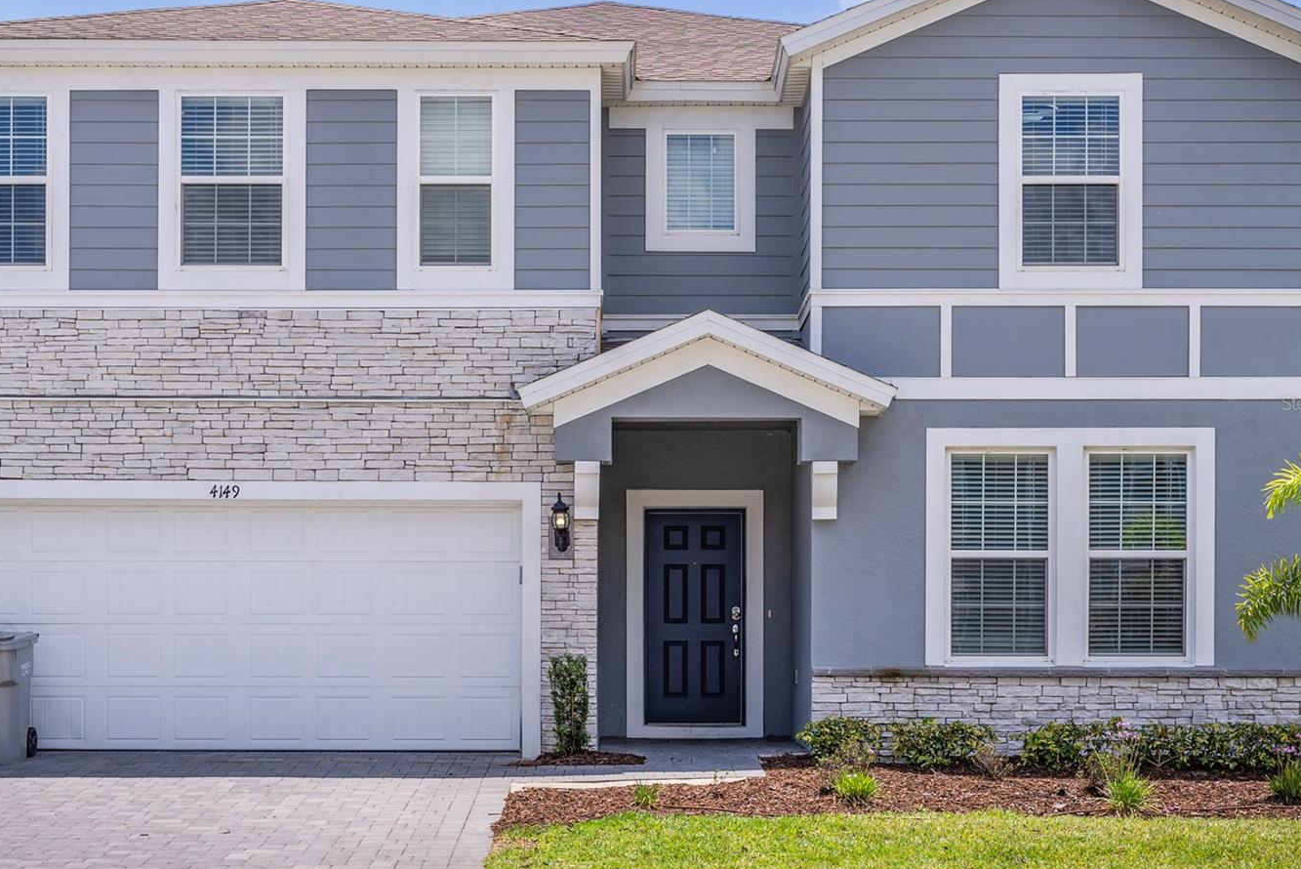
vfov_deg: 22.6
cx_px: 588
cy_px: 402
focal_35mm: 60
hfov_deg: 33.4
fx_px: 2169
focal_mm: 50
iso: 64
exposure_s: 1/160
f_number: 8
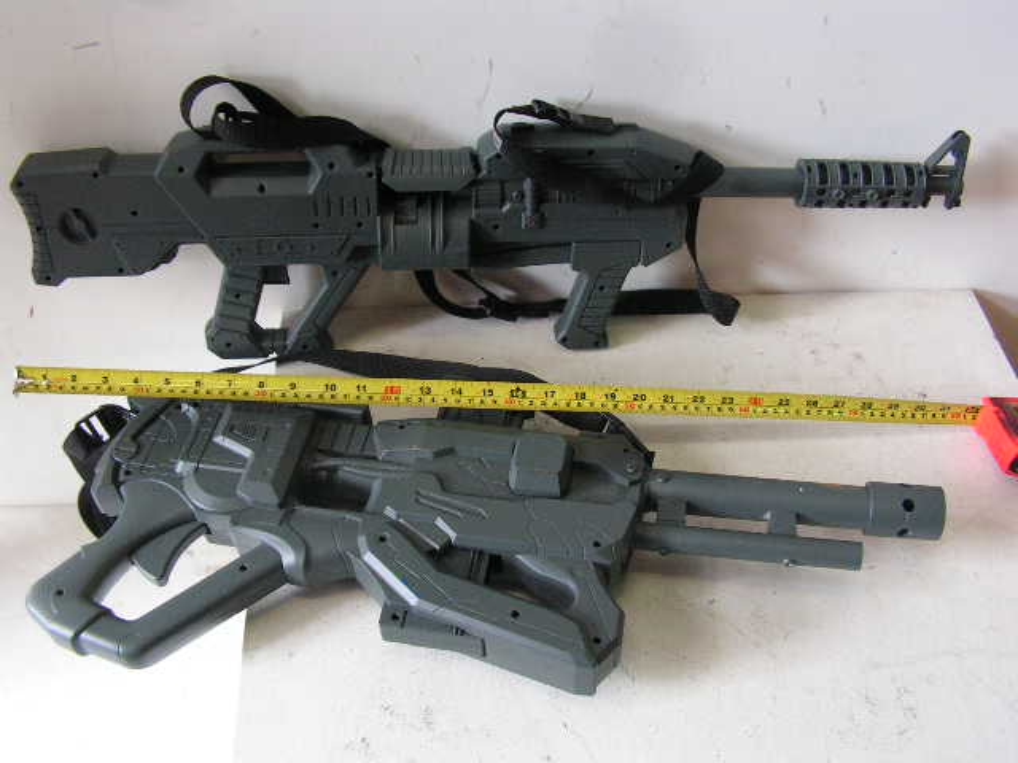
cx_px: 509
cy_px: 382
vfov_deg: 39.7
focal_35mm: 36
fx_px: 1059
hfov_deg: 51.4
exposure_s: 1/25
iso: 200
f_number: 3.2
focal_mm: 6
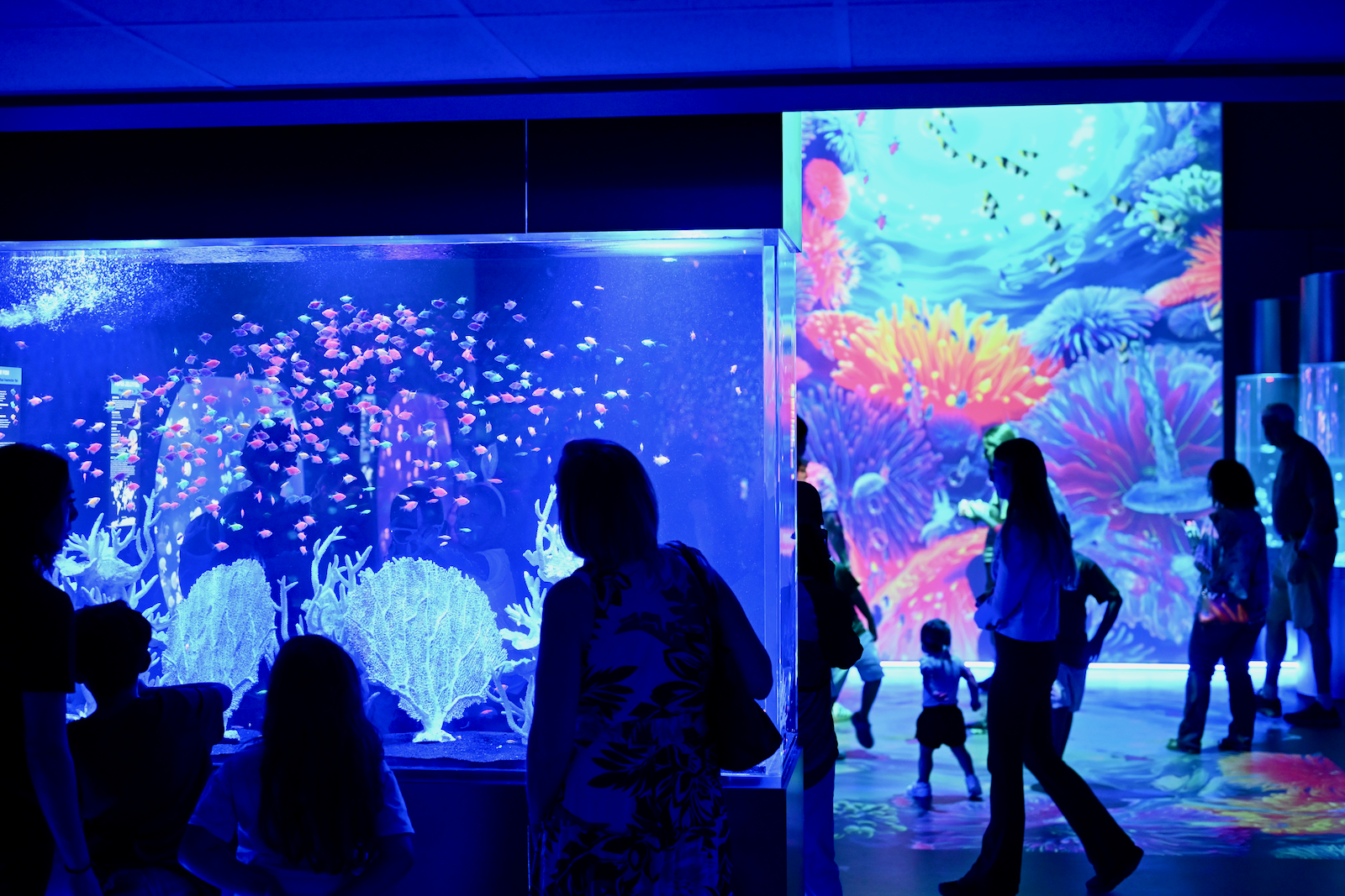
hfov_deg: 39.6
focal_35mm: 50
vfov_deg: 27.0
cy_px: 448
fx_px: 1868
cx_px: 672
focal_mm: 50
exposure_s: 1/125
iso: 3200
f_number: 2.8
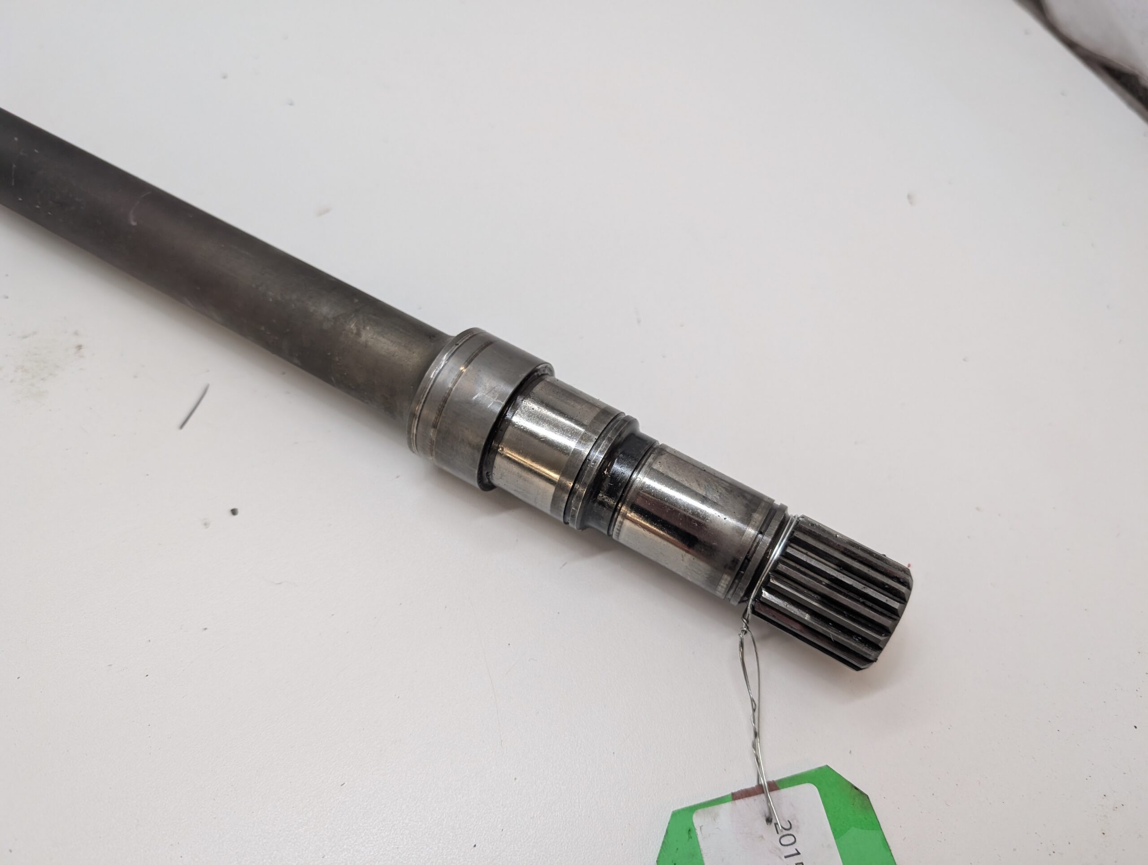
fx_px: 797
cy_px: 432
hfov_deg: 71.5
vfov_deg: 56.9
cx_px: 574
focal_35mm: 24
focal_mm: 6.9
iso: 116
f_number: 1.68
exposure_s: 1/71.4
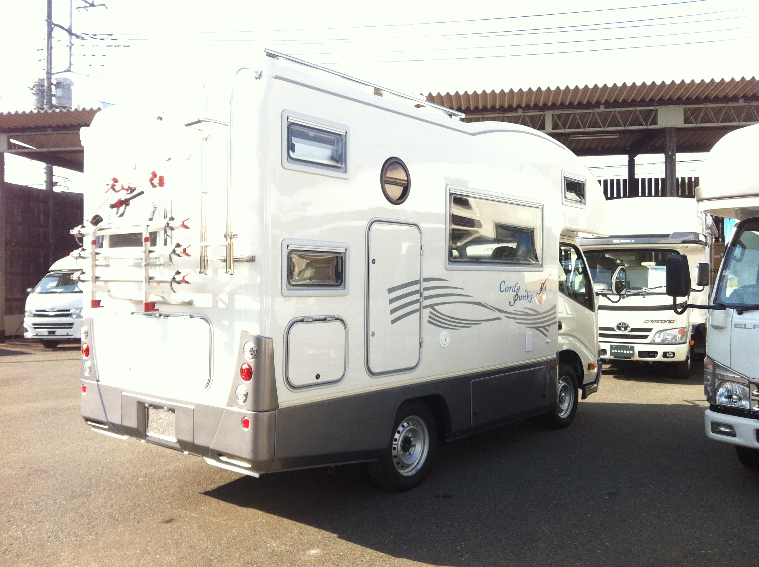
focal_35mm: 35
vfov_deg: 40.6
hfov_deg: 52.7
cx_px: 380
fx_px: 766
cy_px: 284
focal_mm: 3.85
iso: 80
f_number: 2.8
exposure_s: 1/408
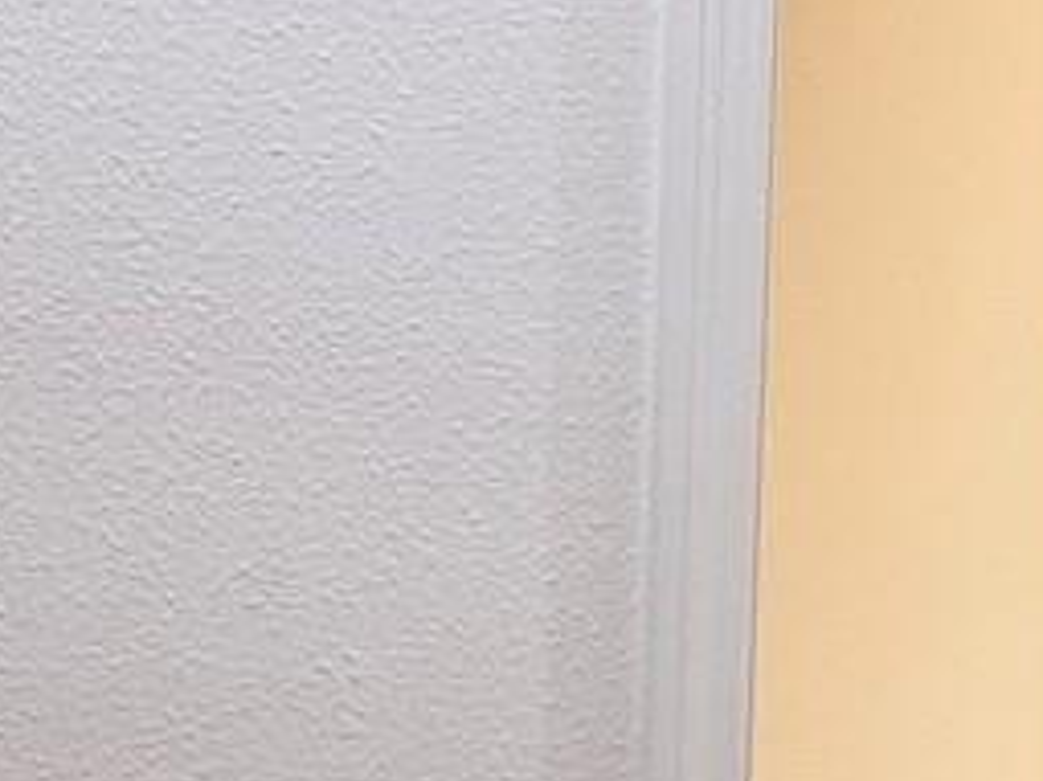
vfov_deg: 16.5
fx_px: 2650
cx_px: 1411
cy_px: 711
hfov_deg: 20.1
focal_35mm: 88
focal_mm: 2.22
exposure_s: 1/60
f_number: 2.2
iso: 125
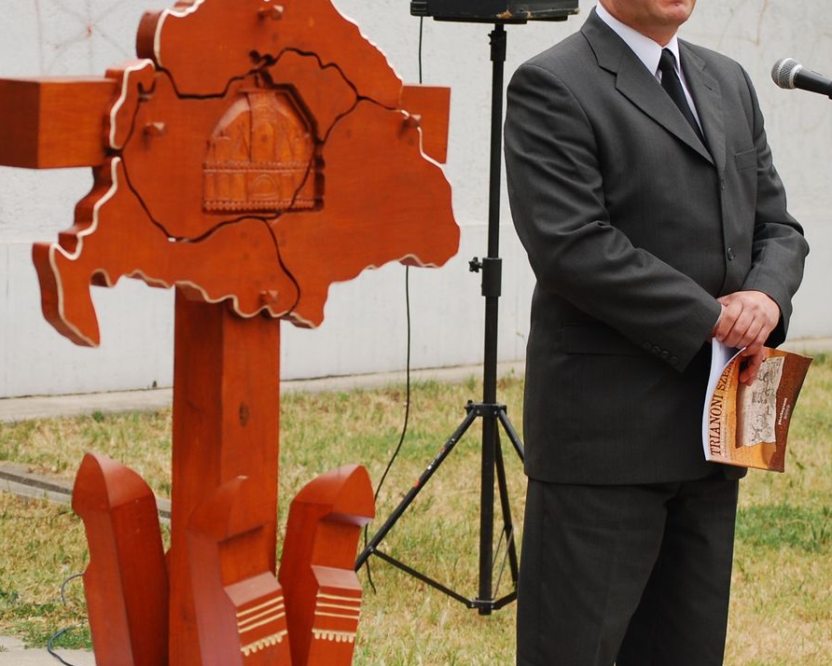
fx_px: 2998
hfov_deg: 15.8
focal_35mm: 122
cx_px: 494
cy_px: 286
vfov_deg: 12.7
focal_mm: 55
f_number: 5
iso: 200
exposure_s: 1/250
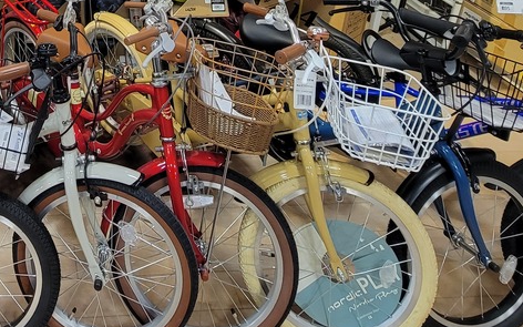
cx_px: 62
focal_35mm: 35
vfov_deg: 27.5
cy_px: -137
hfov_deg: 49.8
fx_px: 499
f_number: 2.2
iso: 160
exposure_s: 1/50
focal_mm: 2.2
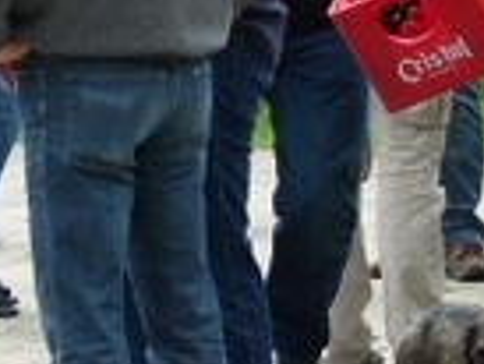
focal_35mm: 511
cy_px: 113
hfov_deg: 3.9
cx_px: -247
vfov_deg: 2.9
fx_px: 7151
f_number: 4
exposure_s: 1/200
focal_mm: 21.1
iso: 100
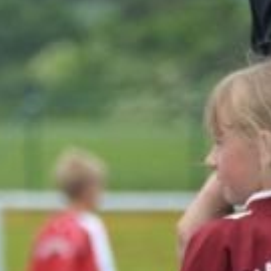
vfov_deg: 1.6
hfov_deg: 1.6
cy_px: 346
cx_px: -241
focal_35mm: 1129
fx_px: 10000
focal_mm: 200
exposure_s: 1/800
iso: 400
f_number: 5.6
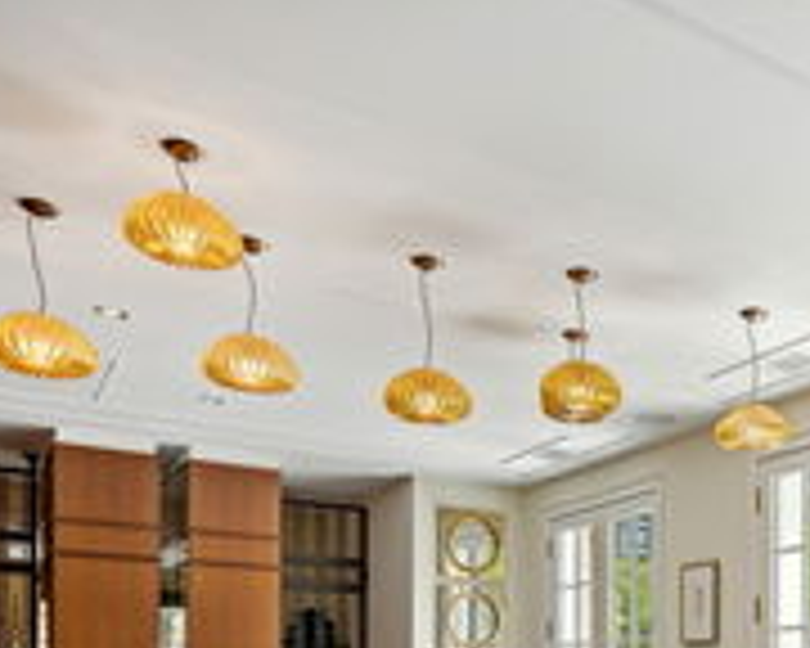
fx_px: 959
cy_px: 702
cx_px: 747
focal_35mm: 40
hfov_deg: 41.7
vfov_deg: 33.0
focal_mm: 16
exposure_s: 1/40
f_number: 7.1
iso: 320
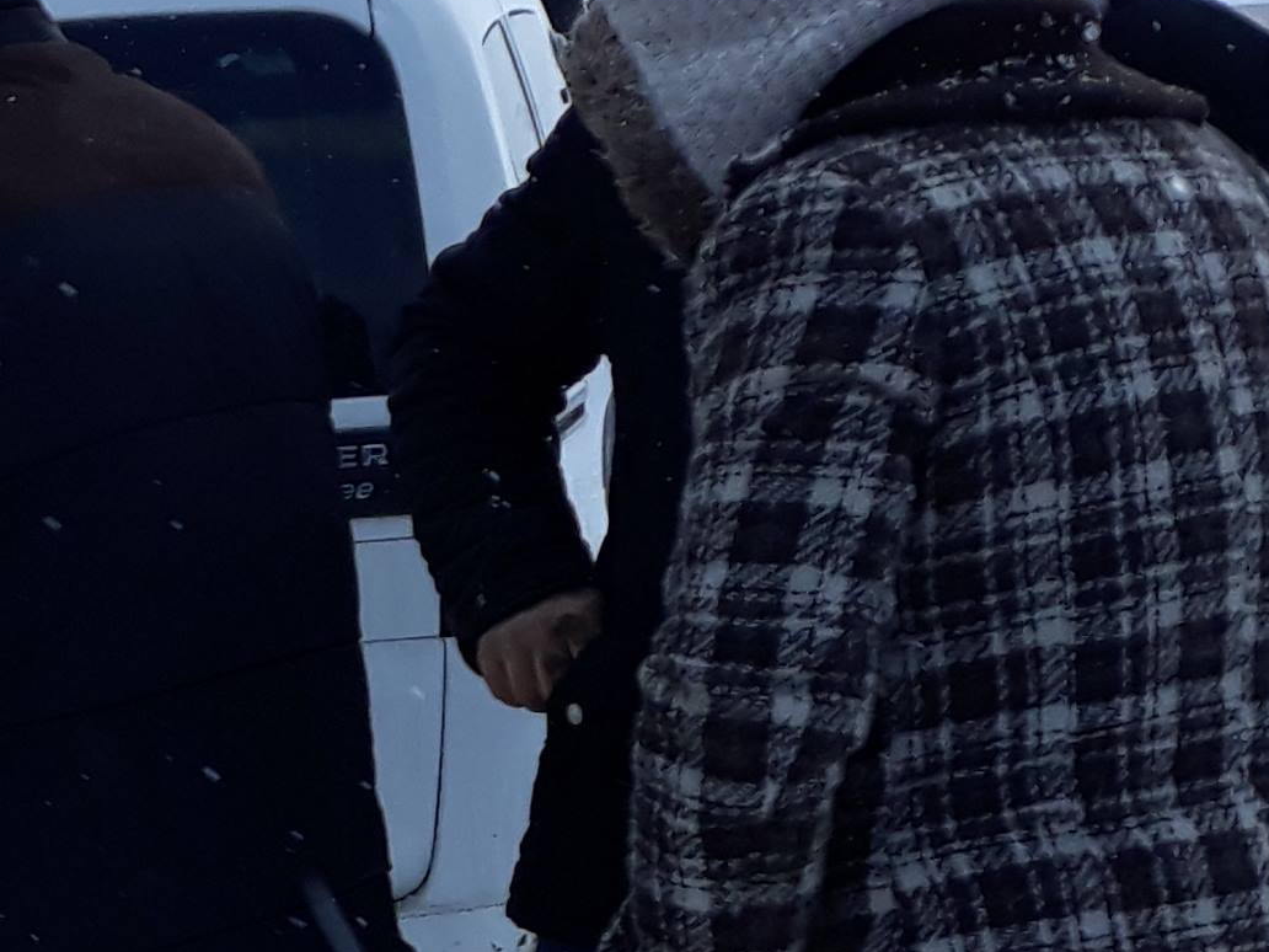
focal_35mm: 108
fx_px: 3959
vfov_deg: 13.1
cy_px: 1335
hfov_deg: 15.3
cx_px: -1141
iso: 40
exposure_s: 1/1321
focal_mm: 3.71
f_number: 1.7
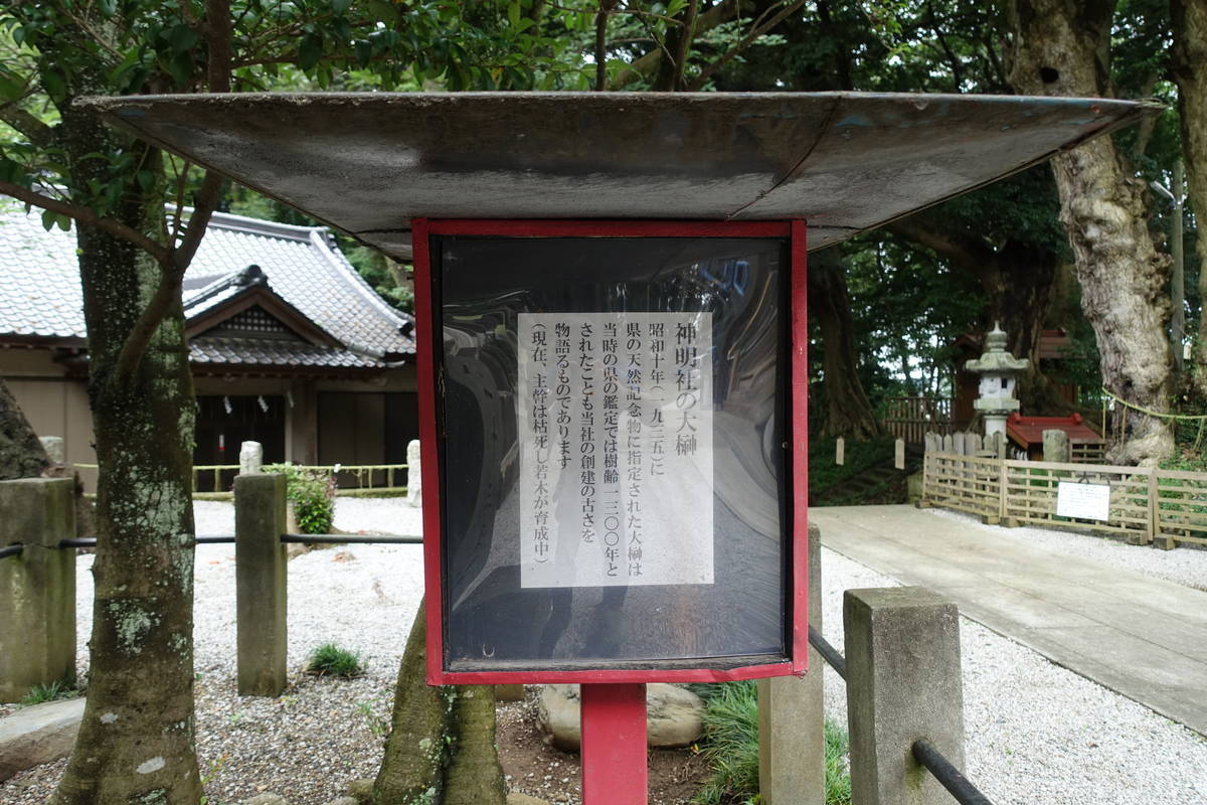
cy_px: 402
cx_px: 604
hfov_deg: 73.7
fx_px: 805
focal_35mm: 24
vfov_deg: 53.1
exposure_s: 1/200
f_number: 3.2
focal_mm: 8.8
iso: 320
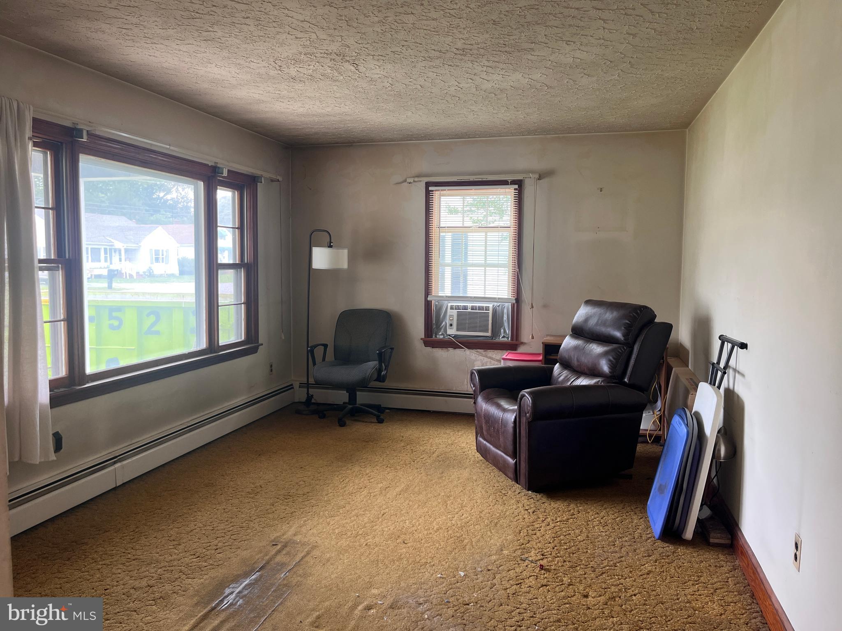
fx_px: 632
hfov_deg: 67.3
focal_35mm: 26
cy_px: 316
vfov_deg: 53.1
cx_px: 421
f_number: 1.6
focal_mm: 5.1
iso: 64
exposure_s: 1/60
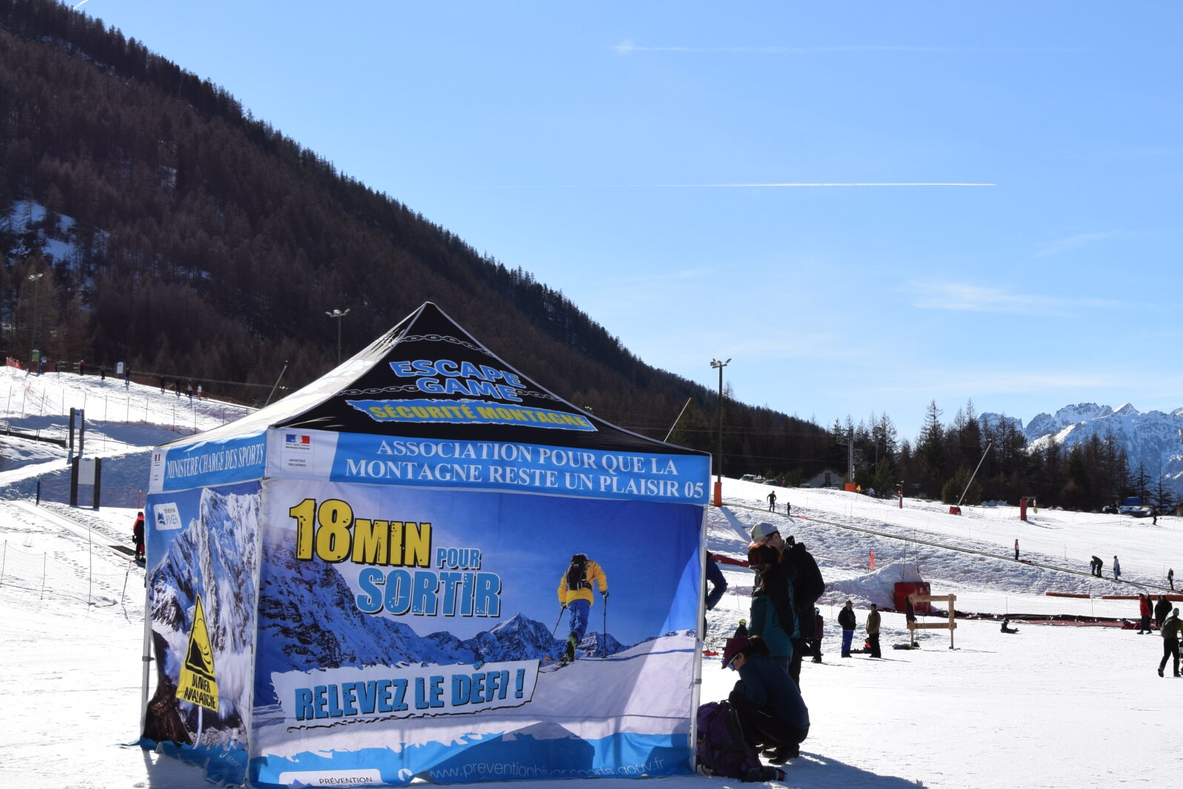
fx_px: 1906
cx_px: 892
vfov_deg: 23.4
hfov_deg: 33.8
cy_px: 337
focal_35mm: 58
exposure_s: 1/500
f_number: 11
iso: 200
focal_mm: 24
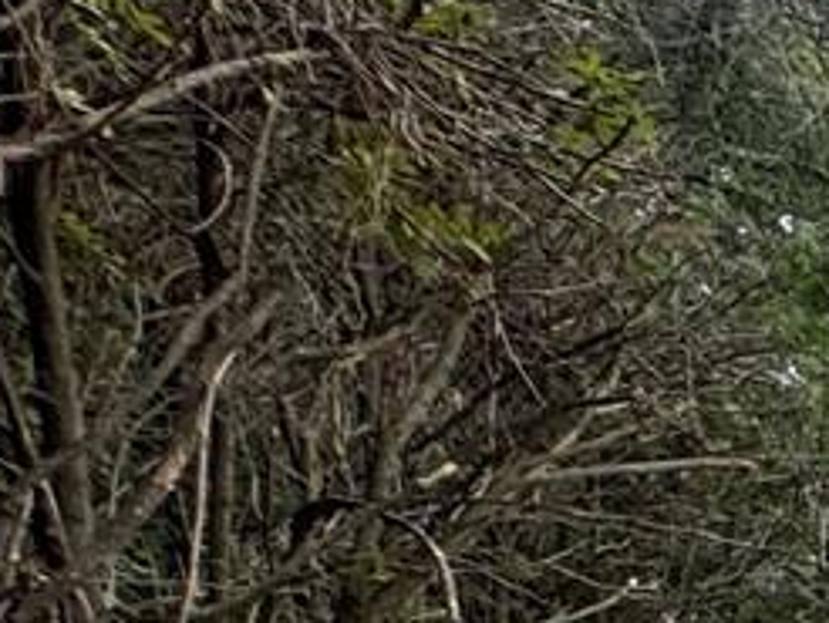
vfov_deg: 13.7
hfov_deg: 11.2
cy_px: 1273
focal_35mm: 91
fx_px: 2181
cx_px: 2541
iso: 40
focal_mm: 2.22
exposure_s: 1/134
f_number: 2.2
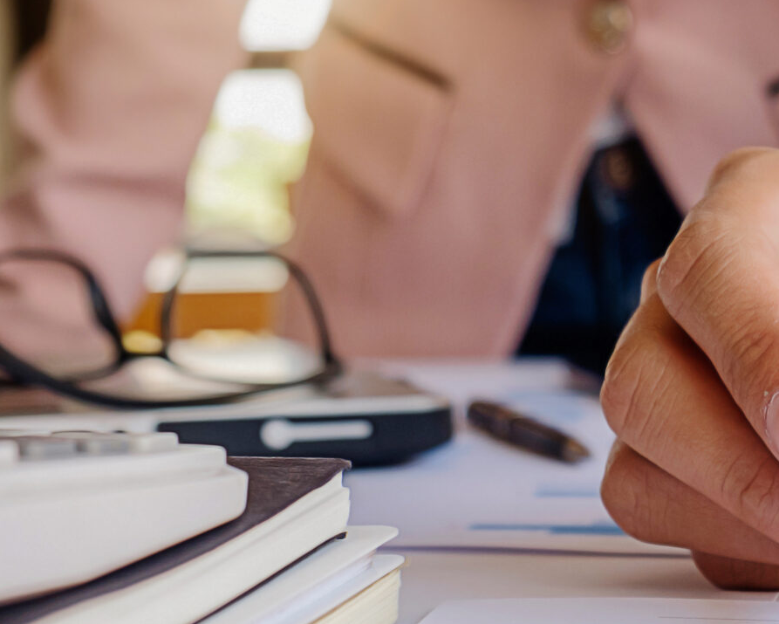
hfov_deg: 22.7
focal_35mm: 78
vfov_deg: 19.6
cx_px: 899
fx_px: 1799
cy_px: 386
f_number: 3.6
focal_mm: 19.6
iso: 400
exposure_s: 1/125
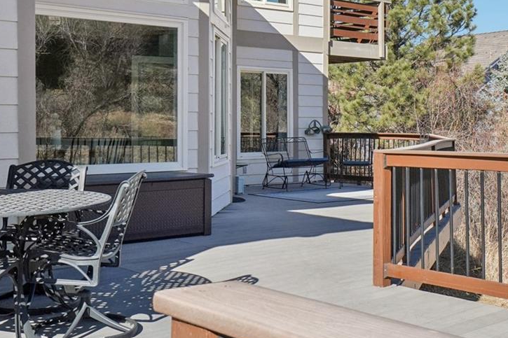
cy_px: 159
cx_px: 259
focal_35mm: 53
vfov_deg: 25.5
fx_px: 748
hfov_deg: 37.5
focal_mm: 16
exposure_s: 1/800
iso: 400
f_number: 8
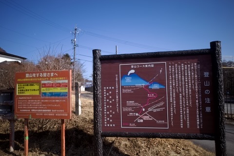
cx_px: 117
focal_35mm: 28
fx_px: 182
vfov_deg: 46.4
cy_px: 78
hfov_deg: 65.5
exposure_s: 1/500
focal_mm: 18.3
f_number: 5.6
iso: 200
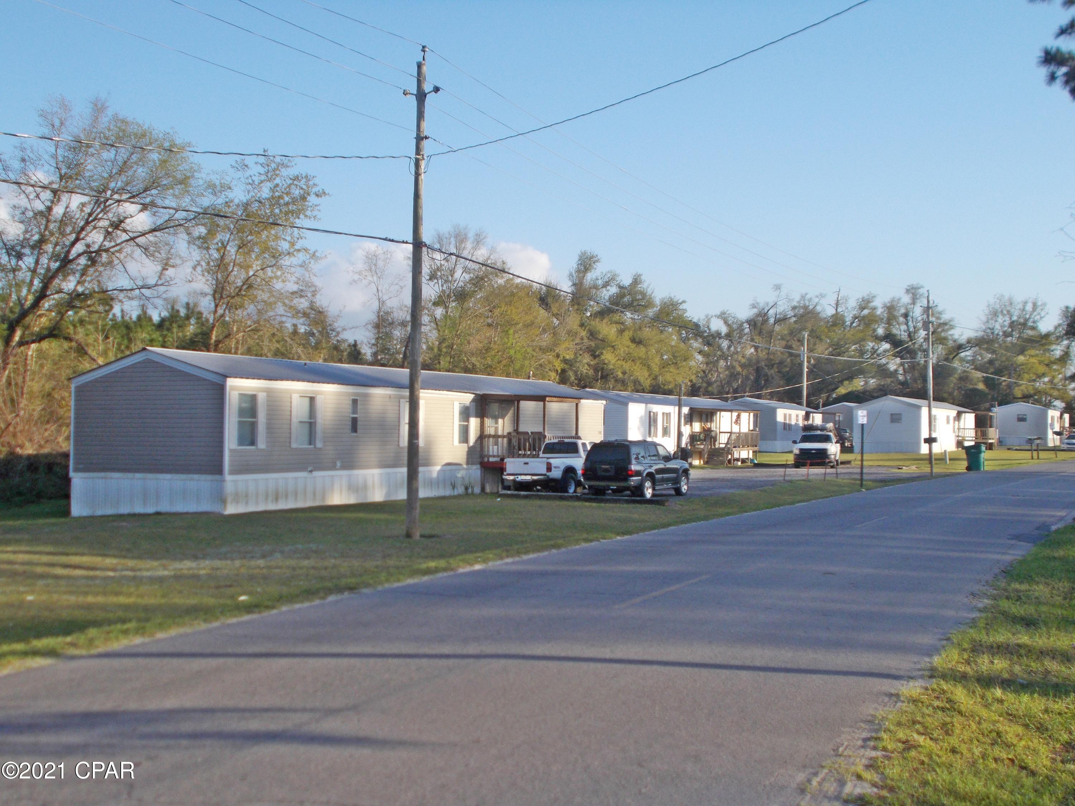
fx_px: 1366
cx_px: 538
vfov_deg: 32.9
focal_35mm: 44
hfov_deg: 42.9
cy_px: 403
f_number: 4.2
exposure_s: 1/320
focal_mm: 7.9
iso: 80
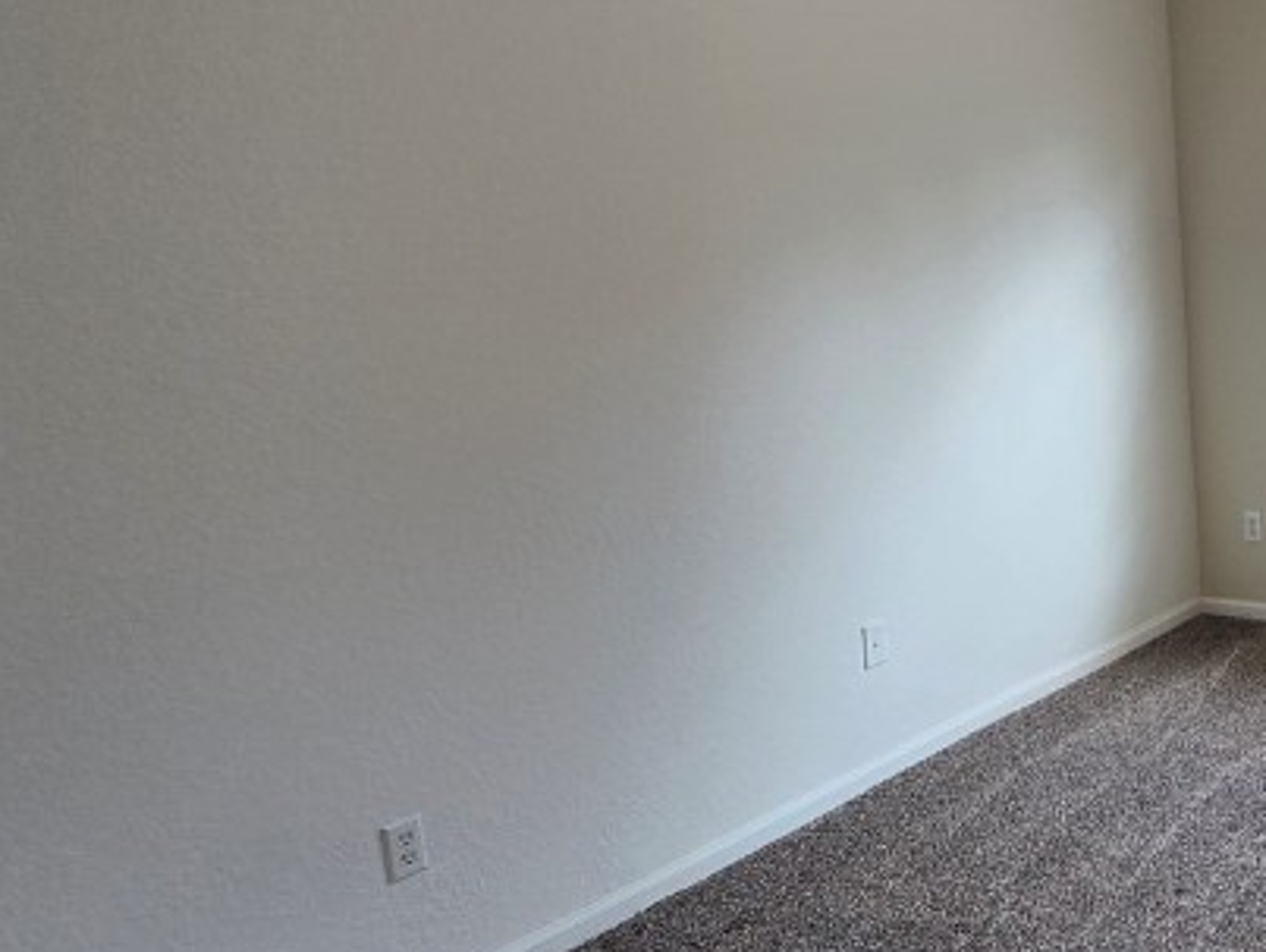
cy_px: 390
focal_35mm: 33
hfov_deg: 46.1
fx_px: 1208
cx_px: 1275
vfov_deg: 42.8
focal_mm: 2.2
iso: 50
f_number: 2.2
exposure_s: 1/60
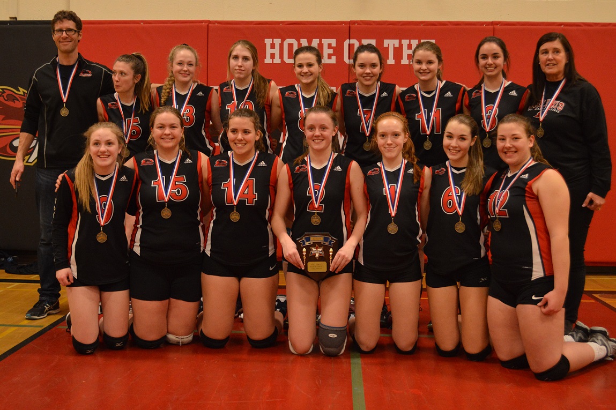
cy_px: 205
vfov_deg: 36.8
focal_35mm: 36
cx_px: 308
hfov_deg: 53.2
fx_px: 616
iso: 1250
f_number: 4
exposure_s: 1/60
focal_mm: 24
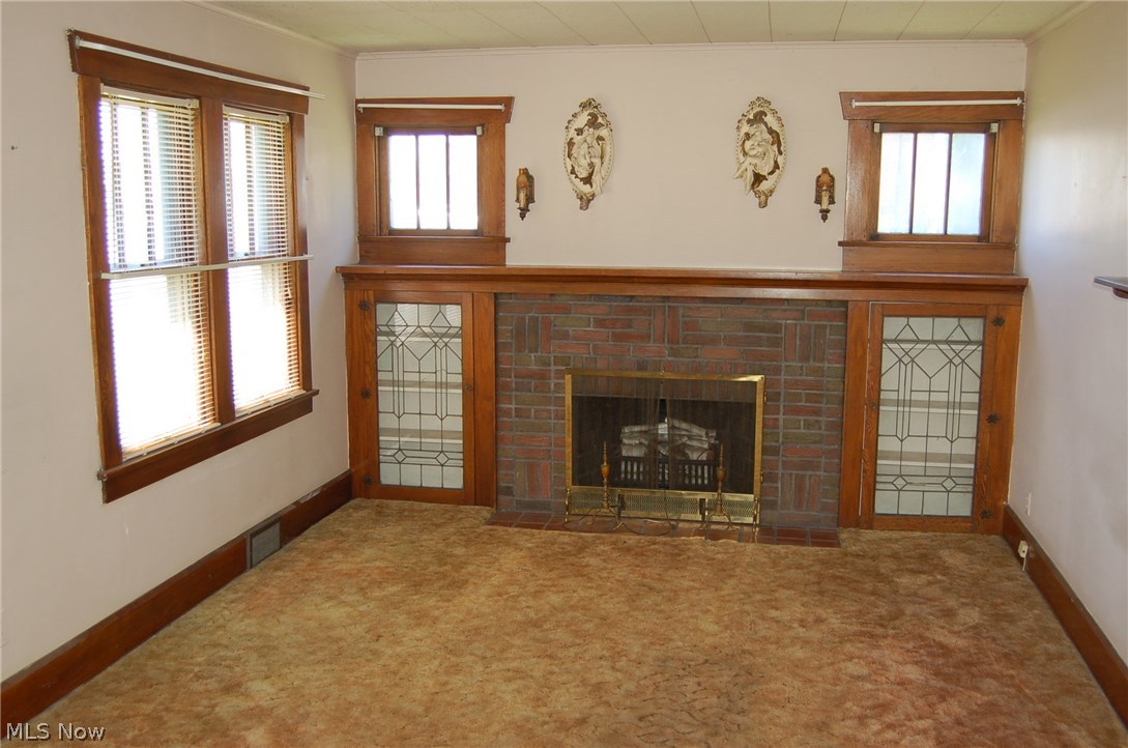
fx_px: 1126
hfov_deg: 53.2
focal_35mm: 36
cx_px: 564
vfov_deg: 36.7
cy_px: 374
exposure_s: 1/60
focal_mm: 24
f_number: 4
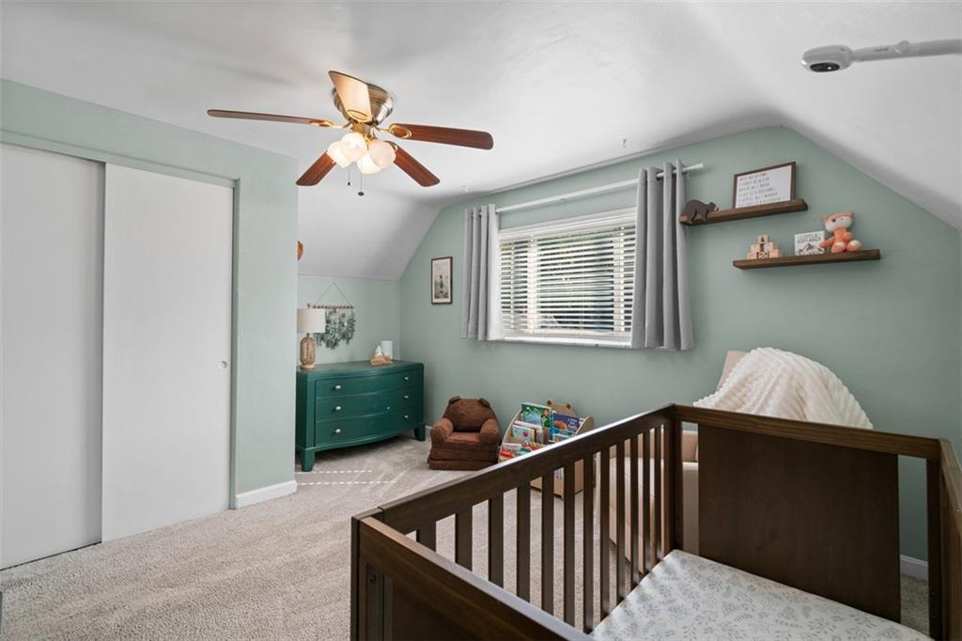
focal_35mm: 16
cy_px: 320
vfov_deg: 73.7
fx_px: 427
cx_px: 481
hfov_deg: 96.8
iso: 400
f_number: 8
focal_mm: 16
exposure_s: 1/8
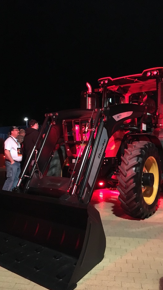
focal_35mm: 32
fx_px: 246
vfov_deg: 61.0
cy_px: 146
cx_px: 73
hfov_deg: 36.6
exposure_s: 1/15
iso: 320
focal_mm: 4.15
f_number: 2.2
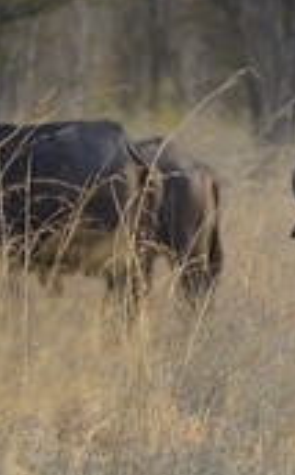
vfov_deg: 3.0
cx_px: 397
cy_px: 221
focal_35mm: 697
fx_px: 8996
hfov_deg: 1.9
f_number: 7.1
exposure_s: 1/500
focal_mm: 280
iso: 640
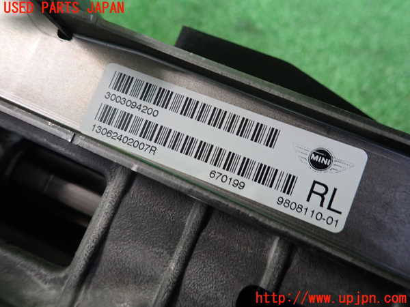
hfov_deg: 69.4
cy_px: 154
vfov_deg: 54.9
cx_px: 205
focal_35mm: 25
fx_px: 296
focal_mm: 4.5
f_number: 2
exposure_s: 1/30
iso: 200
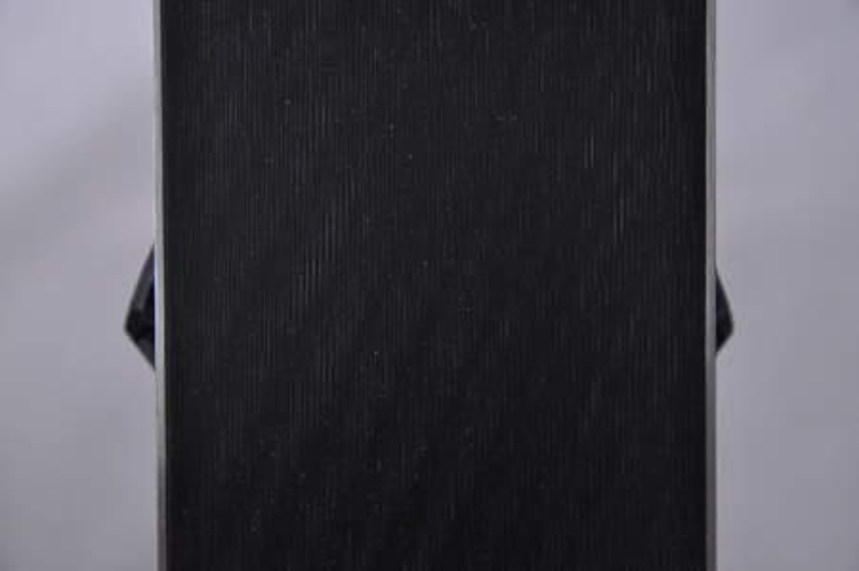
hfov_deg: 13.1
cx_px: 430
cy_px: 286
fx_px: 3754
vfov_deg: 8.7
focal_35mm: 158
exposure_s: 1/125
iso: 3200
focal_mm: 105
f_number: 9.5
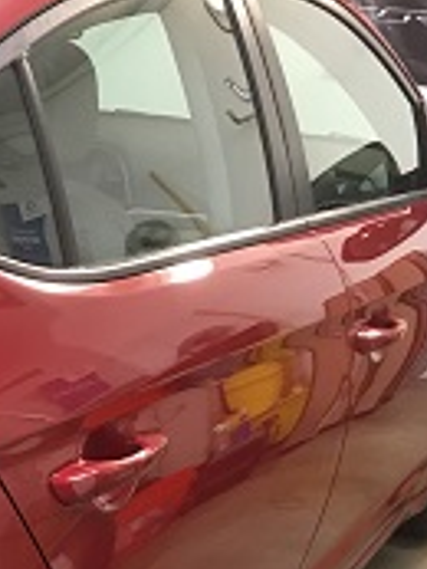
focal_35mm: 77
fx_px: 1265
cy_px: 459
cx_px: -273
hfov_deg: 16.8
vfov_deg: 24.9
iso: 200
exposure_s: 1/30
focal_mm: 4.15
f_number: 2.2
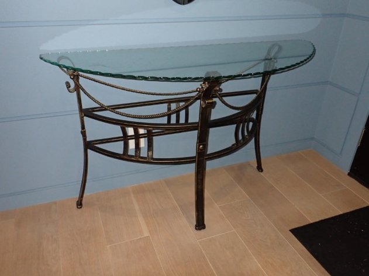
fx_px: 320
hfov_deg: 60.0
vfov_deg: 46.8
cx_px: 184
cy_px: 138
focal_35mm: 30
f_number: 6.3
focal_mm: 5.4
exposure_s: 1/30
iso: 640
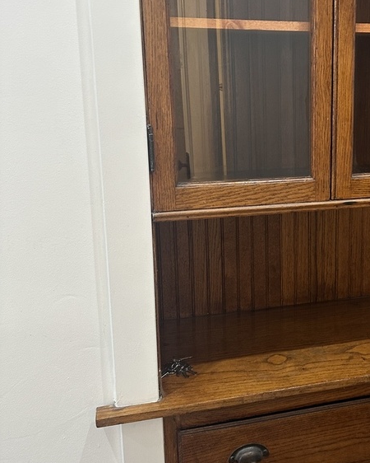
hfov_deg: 31.9
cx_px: 331
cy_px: 190
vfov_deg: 41.0
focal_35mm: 45
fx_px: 616
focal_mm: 6.86
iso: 200
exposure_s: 1/60
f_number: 1.78
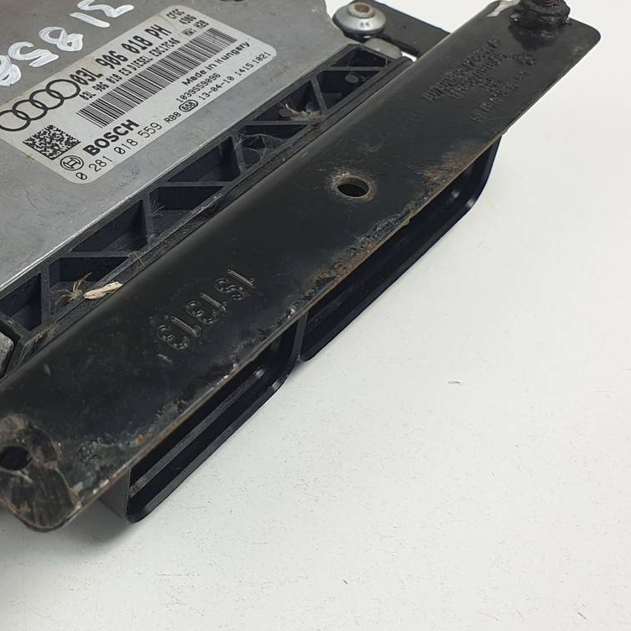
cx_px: 79
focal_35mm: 44
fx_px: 907
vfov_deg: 37.9
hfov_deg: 36.3
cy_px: 207
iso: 50
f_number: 2.4
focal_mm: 4.3
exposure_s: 1/163
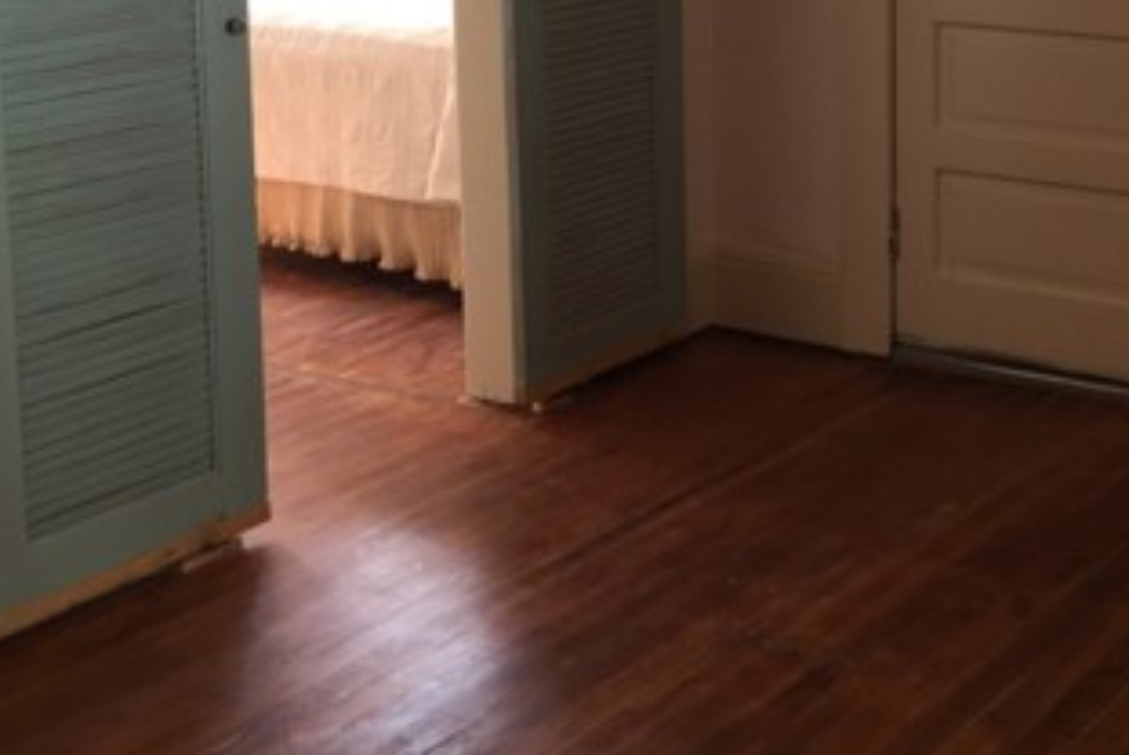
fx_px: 1946
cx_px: 973
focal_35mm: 62
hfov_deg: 31.1
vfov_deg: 21.3
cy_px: 25
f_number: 2.2
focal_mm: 4.15
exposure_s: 1/60
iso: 40
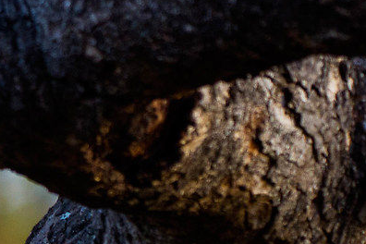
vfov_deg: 0.9
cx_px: -564
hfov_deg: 1.4
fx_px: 14802
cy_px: -145
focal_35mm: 1456
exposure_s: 1/500
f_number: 6.3
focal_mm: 240
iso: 640
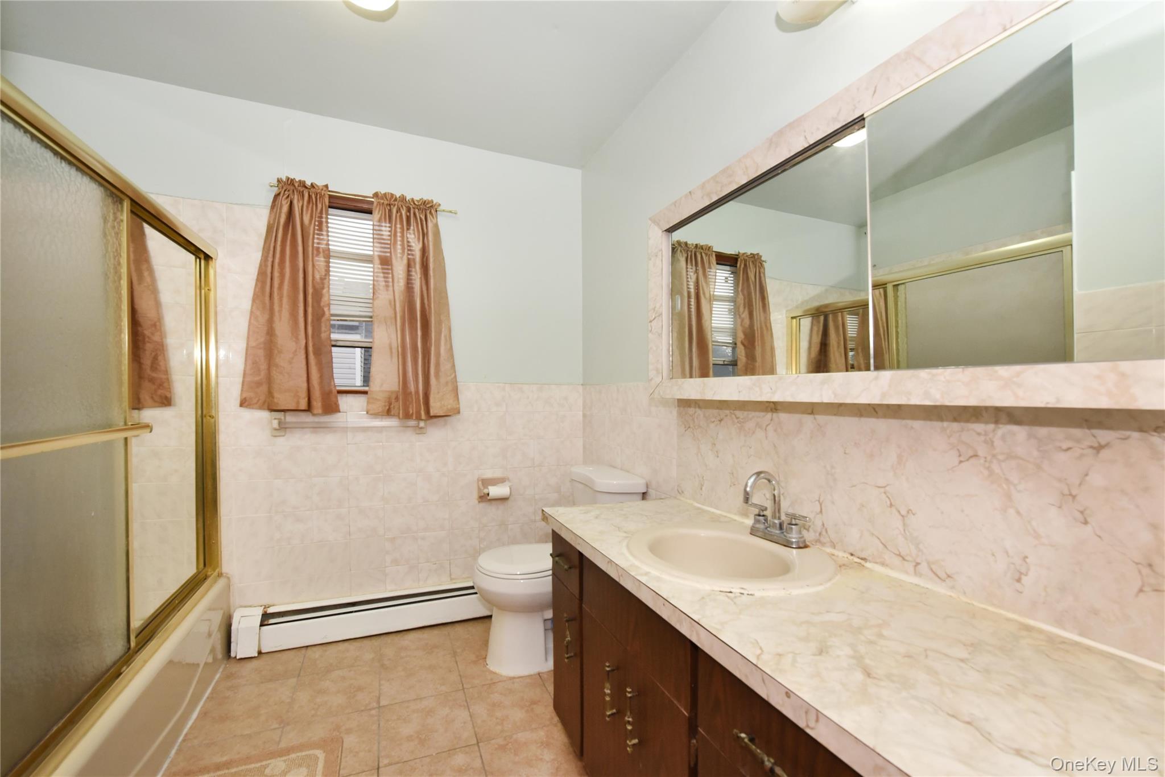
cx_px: 582
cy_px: 388
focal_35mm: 14
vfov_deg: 81.2
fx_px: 453
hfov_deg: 104.2
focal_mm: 14
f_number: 9
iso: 1600
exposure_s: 1/100
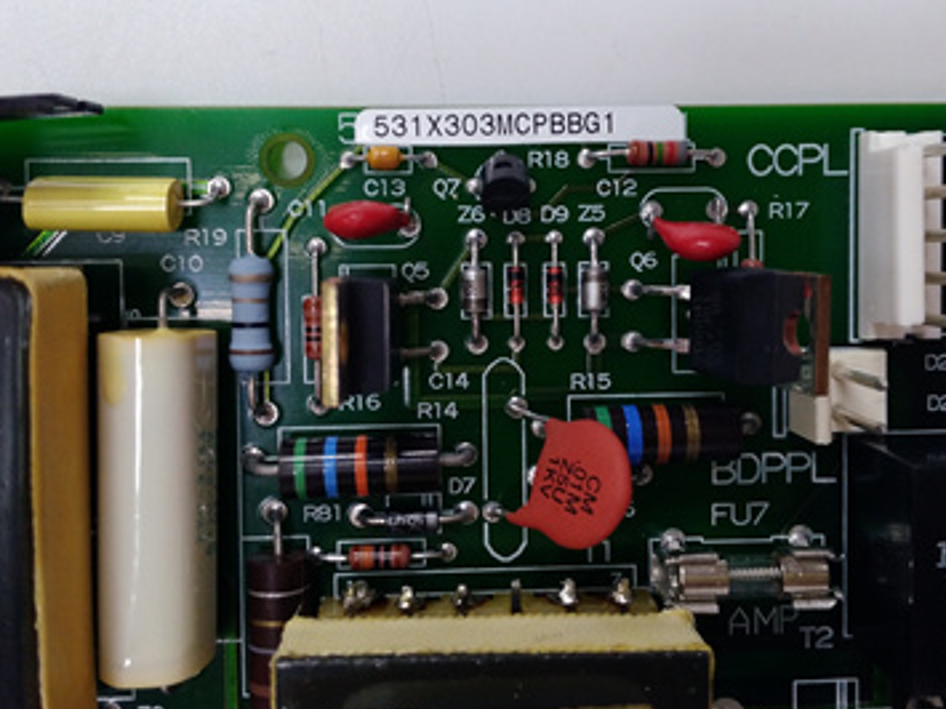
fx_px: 1038
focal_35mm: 38
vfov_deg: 37.6
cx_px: 520
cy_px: 305
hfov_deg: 48.9
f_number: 2
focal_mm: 3.79
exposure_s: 1/33
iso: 199
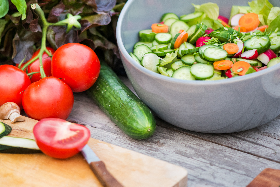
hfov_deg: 13.9
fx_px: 1144
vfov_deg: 9.3
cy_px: 62
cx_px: 103
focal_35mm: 147
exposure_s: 1/320
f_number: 3
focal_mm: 105
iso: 1000
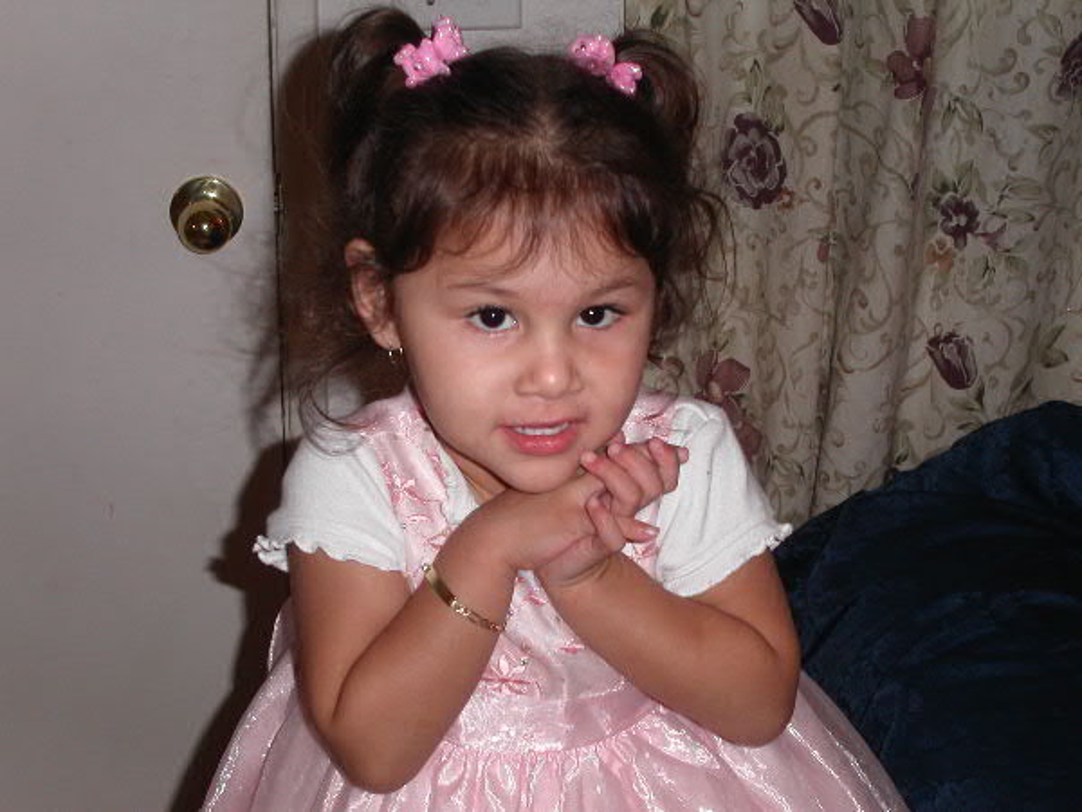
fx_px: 2344
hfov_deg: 26.0
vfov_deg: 19.6
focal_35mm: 75
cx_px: 541
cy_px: 406
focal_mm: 15.4
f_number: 4
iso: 100
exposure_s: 1/60
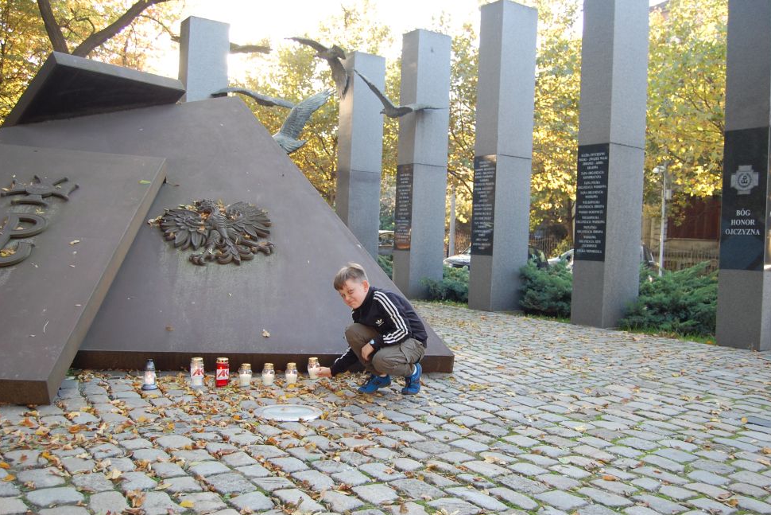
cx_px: 395
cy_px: 252
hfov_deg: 55.8
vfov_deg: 38.9
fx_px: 728
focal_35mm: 34
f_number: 5
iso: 400
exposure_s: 1/100
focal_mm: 22
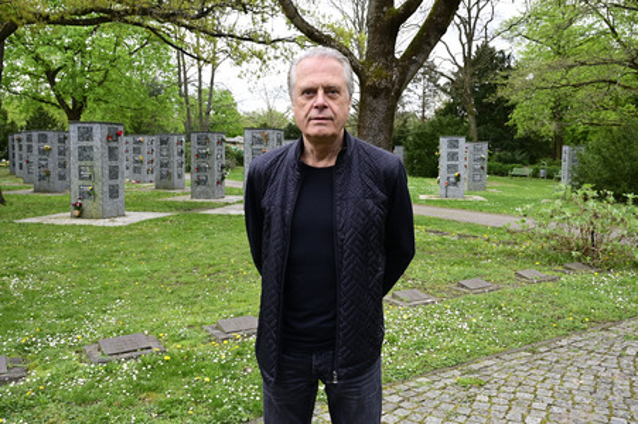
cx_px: 319
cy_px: 212
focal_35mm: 29
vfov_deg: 44.9
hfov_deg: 63.7
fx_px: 514
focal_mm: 29
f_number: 8
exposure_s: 1/250
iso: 800
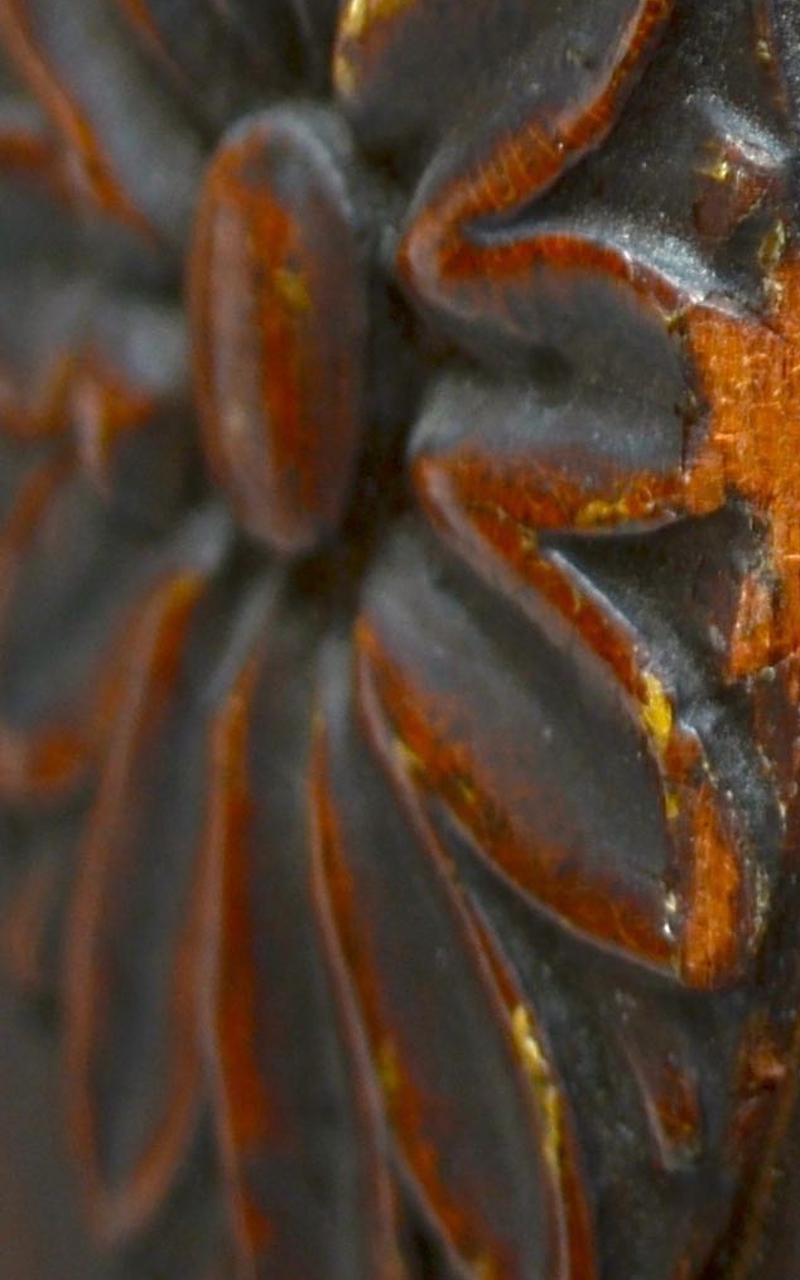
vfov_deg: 5.2
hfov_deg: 3.1
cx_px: 2806
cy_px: 135
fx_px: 14220
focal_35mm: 407
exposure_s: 1/250
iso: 100
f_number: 2.8
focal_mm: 55
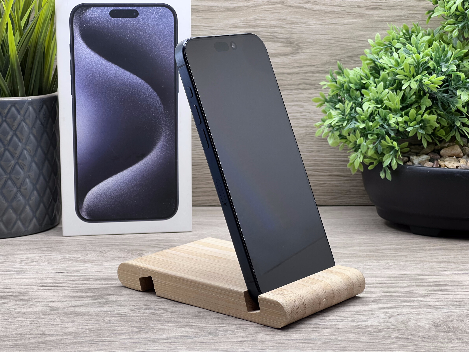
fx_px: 1043
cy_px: 176
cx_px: 234
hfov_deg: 25.3
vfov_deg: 19.1
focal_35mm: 77
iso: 100
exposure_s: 1/100
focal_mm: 9
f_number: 2.8
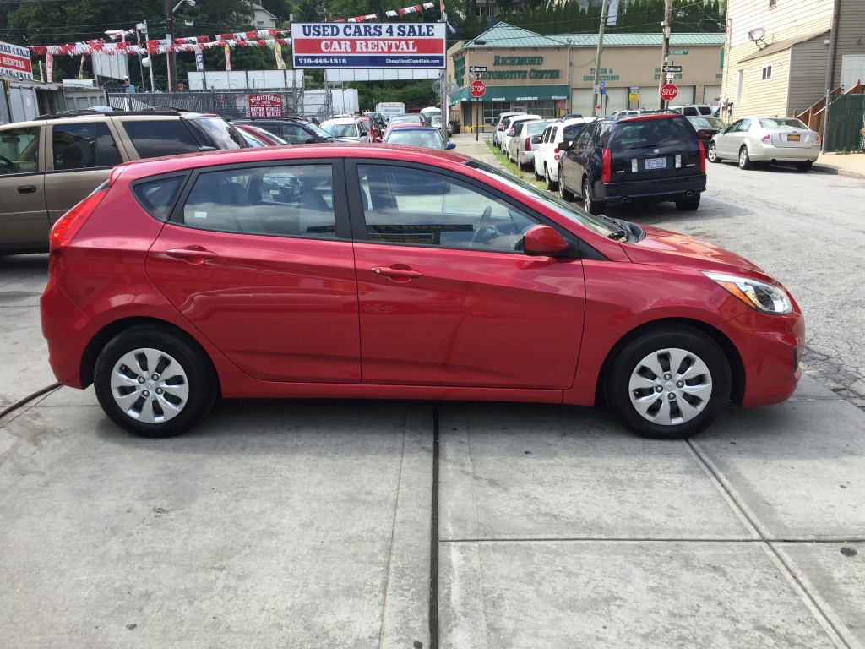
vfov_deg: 48.2
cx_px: 432
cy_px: 324
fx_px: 725
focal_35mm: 29
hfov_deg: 61.7
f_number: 2.2
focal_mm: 4.15
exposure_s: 1/706
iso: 32
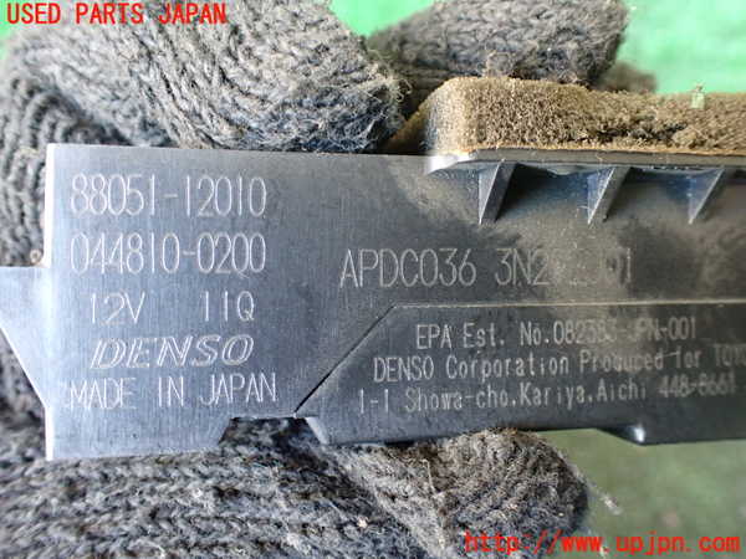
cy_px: 280
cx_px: 373
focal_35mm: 30
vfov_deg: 46.8
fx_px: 647
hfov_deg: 60.0
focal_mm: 5.4
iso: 800
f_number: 2.3
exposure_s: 1/40
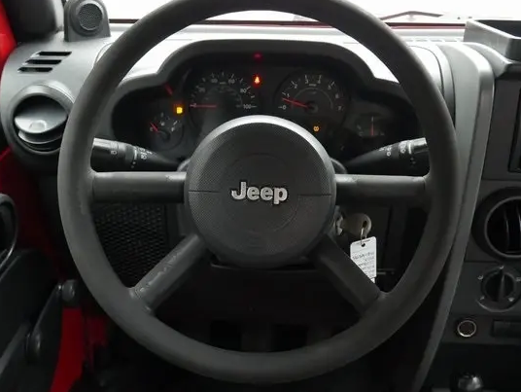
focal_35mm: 43
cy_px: 182
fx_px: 648
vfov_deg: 33.6
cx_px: 259
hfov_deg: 43.8
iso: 3200
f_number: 5
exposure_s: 1/60
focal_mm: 18
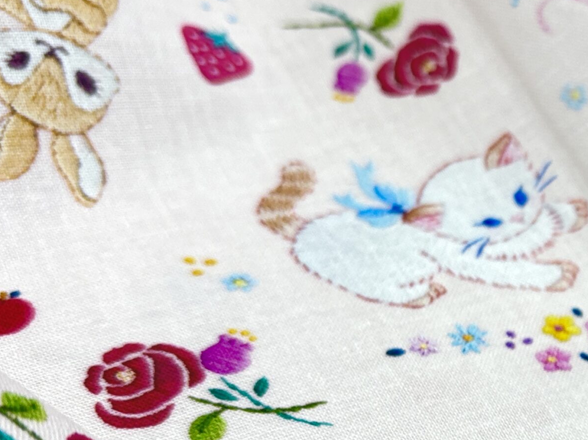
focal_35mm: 56
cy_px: 404
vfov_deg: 25.2
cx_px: 591
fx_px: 951
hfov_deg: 31.7
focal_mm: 5.96
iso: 64
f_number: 1.6
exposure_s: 1/120
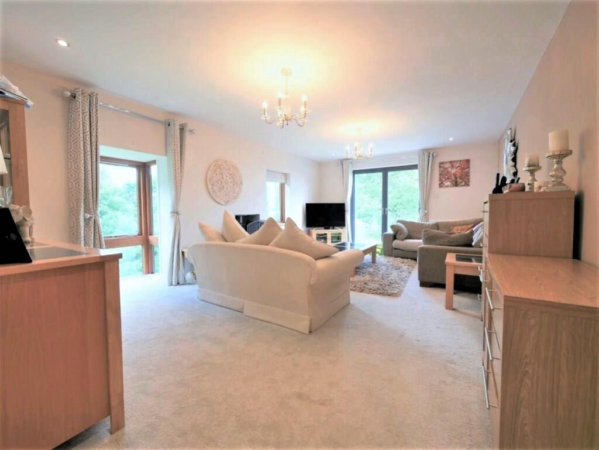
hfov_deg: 102.0
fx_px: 242
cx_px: 300
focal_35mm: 14
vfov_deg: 85.7
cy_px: 225
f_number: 4
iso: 400
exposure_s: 1/60
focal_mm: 7
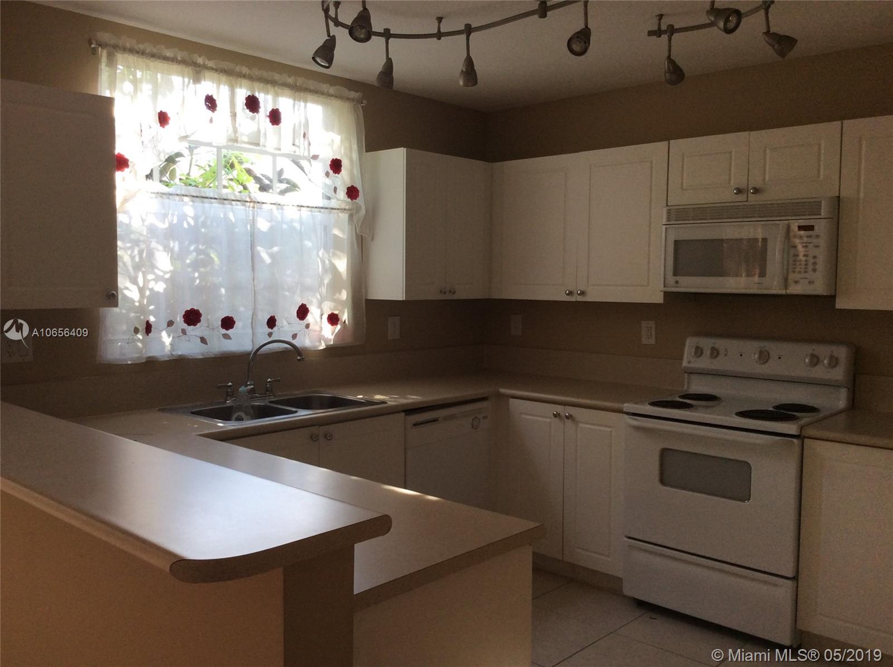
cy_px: 334
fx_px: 824
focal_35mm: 32
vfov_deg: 44.0
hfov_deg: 56.9
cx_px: 446
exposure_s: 1/60
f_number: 2.4
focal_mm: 3.3
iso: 40
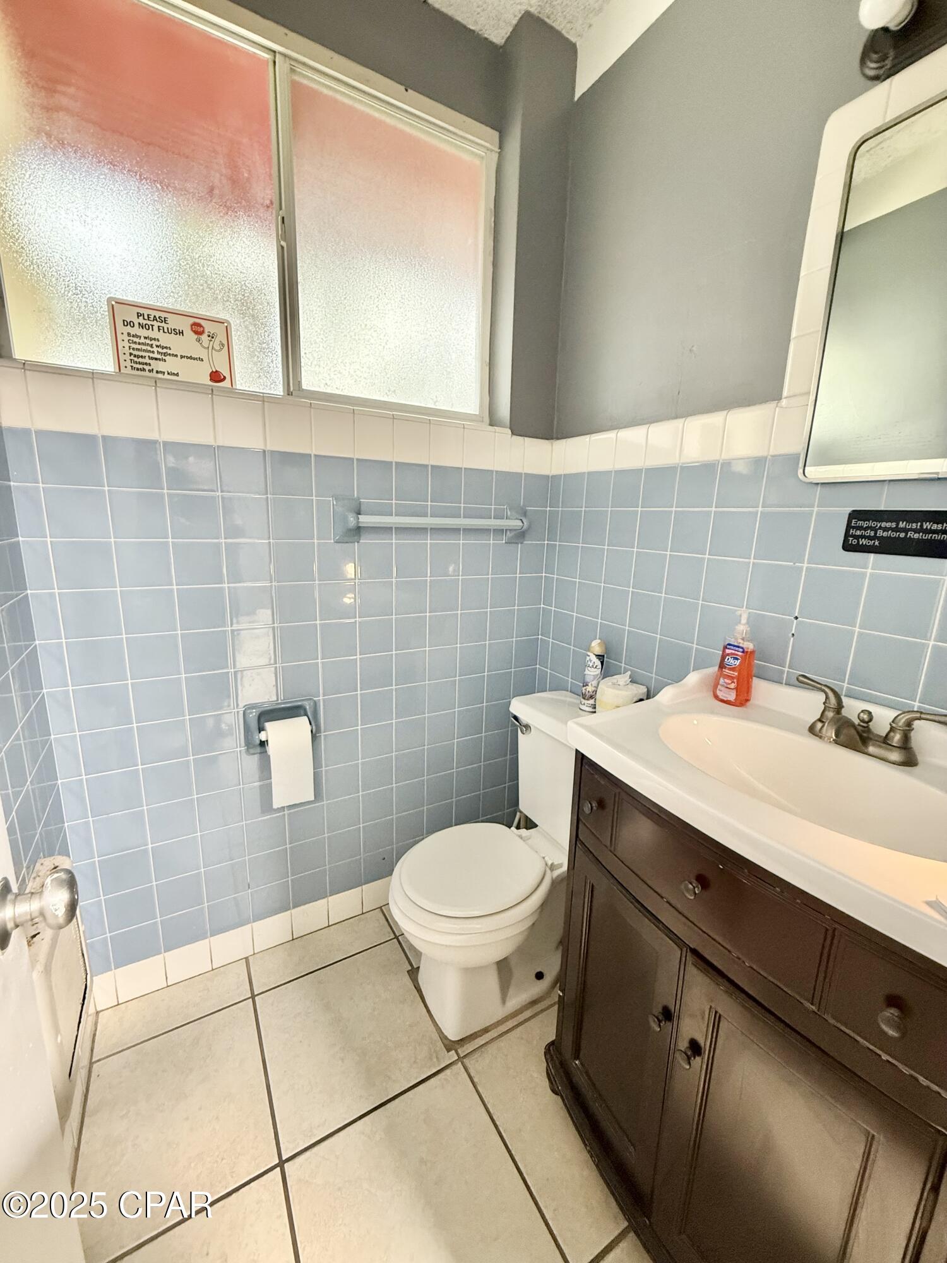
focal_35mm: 14
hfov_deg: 85.7
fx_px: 511
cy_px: 632
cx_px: 474
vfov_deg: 102.1
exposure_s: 1/60
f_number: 2.2
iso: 500
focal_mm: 2.22
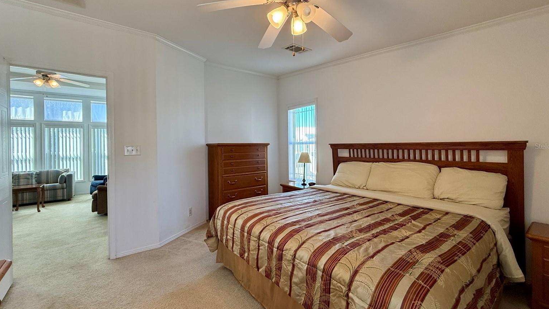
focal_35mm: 16
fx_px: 233
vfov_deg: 67.0
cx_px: 281
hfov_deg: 99.3
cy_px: 146
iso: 200
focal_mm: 2.22
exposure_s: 1/120
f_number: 2.2
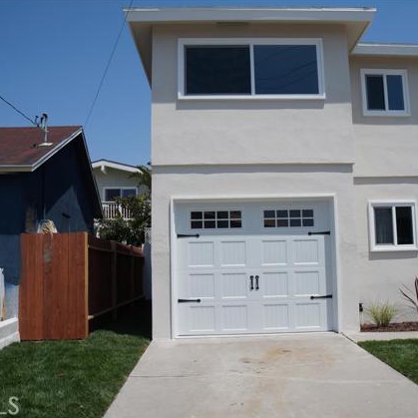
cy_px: 208
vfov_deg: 47.2
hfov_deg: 47.0
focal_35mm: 35
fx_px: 478
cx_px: 244
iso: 100
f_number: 11
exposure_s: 1/250
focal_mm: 18
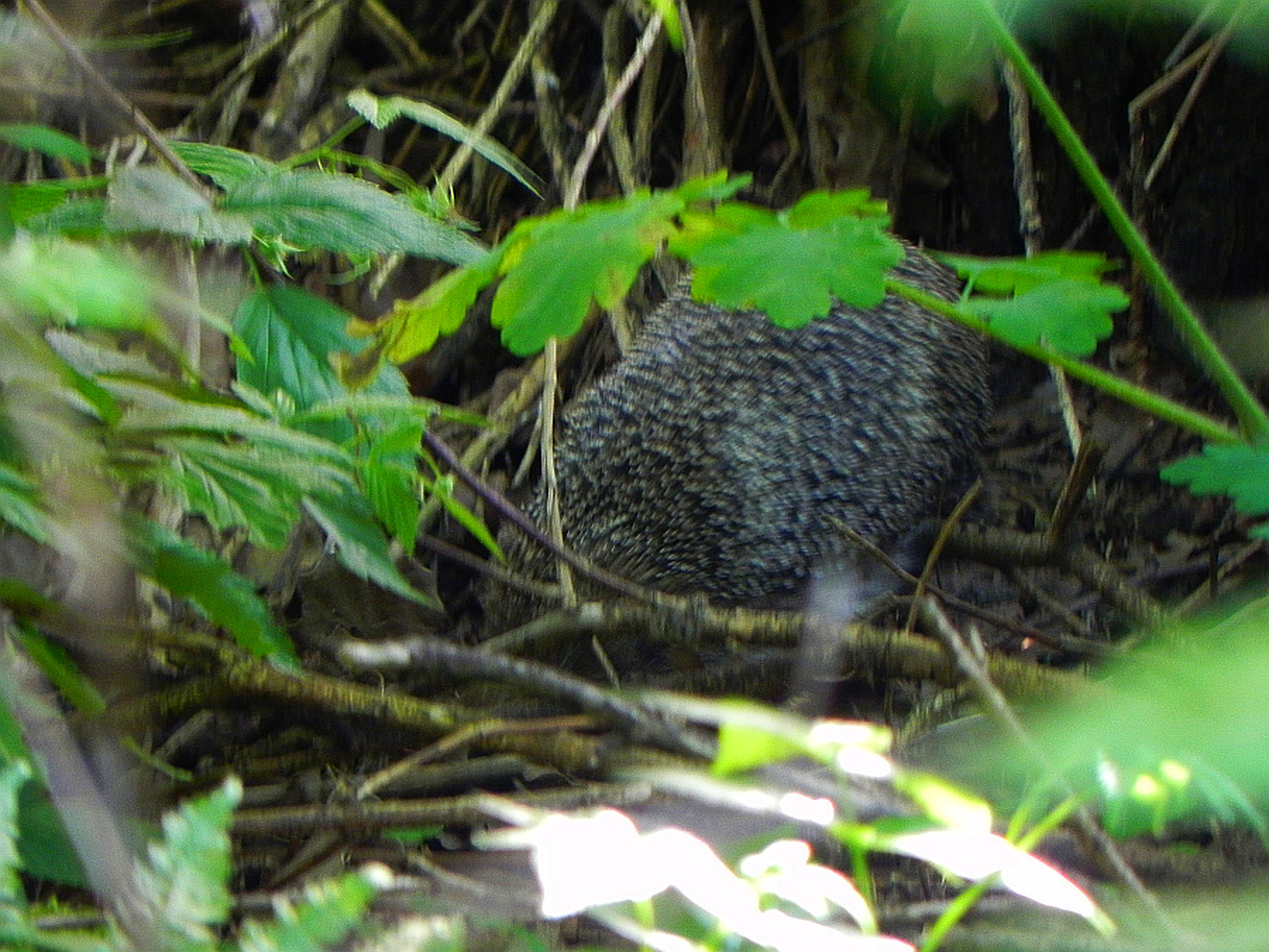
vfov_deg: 2.2
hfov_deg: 2.9
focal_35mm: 678
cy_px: 476
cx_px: 634
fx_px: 24855
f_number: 5
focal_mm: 120
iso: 400
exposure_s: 1/14.4
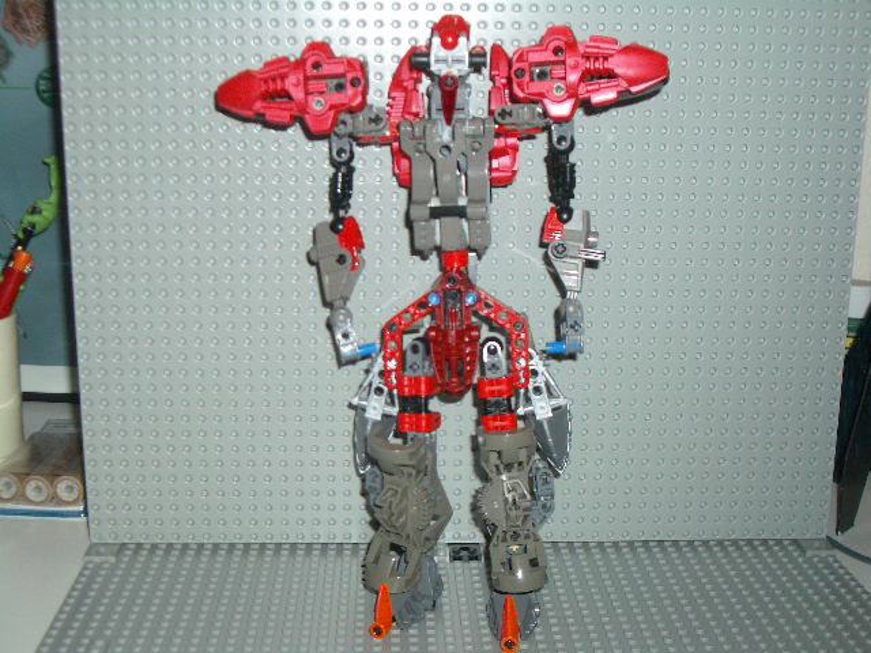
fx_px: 1233
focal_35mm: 49
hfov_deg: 38.9
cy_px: 326
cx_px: 436
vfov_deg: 29.7
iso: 100
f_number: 3.1
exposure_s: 1/60
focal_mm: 8.2
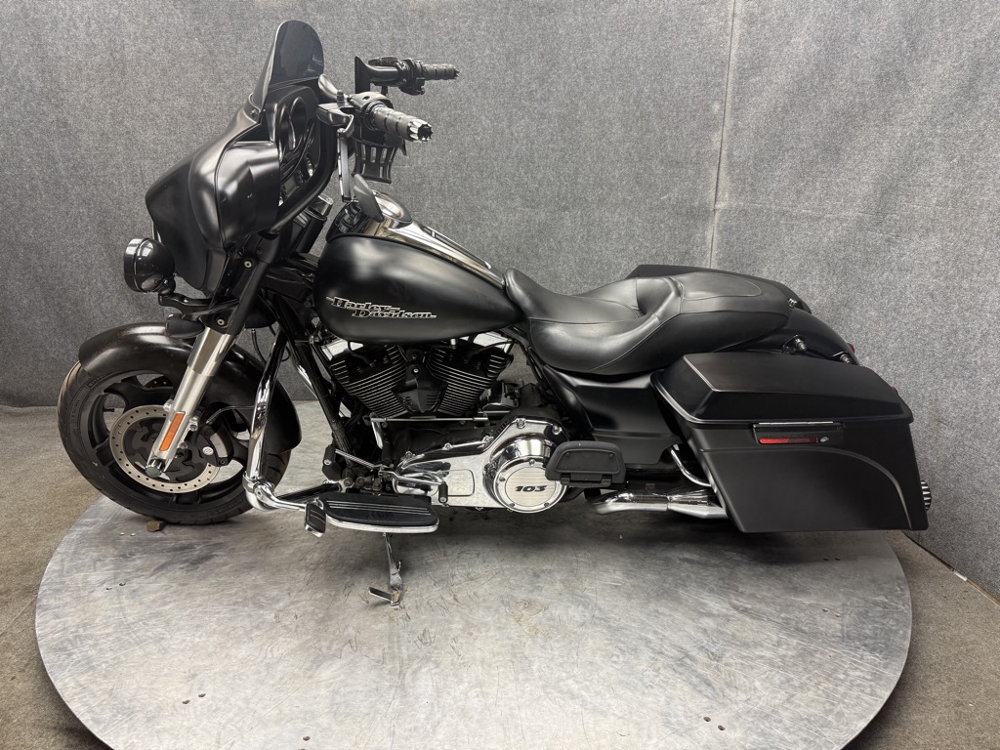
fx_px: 693
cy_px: 375
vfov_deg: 56.8
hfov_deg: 71.6
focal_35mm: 24
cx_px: 500
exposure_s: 1/120
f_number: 1.78
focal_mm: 6.76
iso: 160
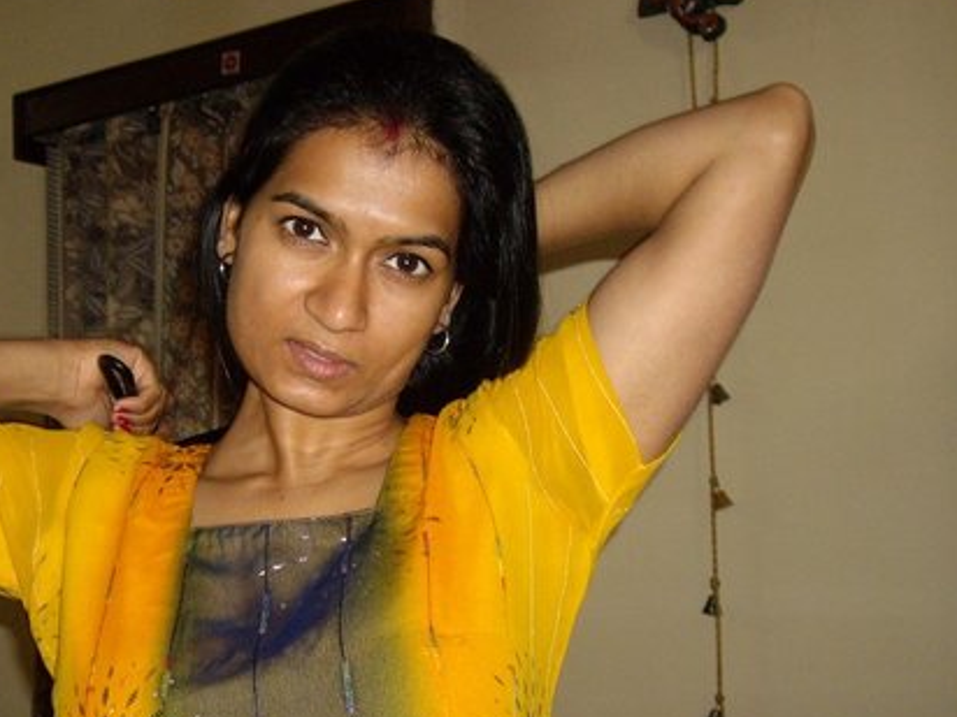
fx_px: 1631
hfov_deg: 32.5
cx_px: 346
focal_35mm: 59
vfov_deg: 24.7
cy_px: 452
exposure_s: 1/40
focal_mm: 6.2
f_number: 2.7
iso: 200
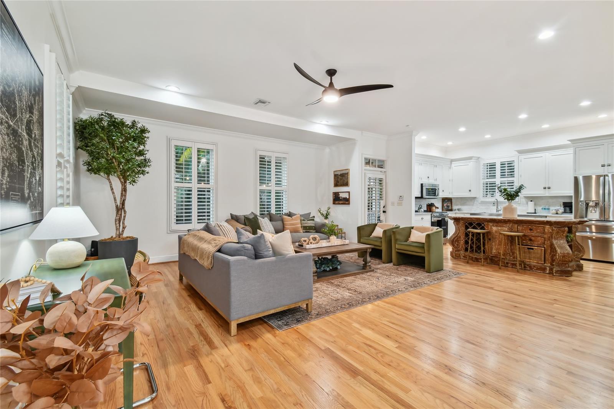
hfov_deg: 100.4
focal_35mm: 15
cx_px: 307
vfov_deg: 77.3
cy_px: 204
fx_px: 256
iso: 100
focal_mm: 10
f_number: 7.1
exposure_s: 1/1.67
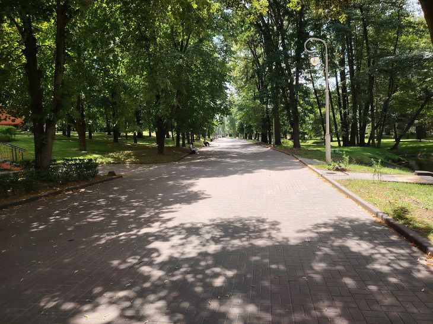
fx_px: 300
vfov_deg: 56.8
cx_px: 216
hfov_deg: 71.6
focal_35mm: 24
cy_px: 162
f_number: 1.75
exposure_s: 1/900
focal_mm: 5.25
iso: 281
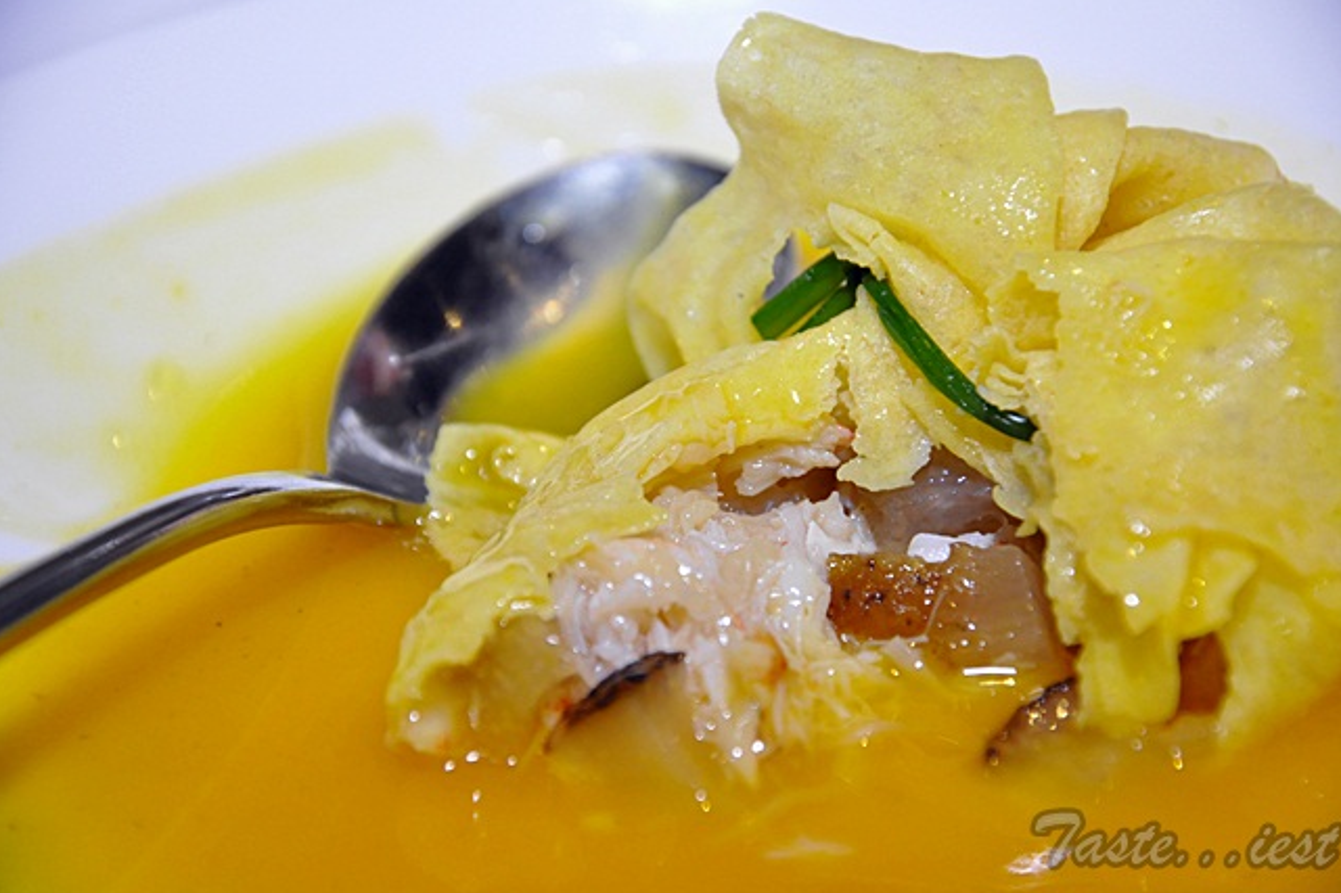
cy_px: 445
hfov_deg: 12.9
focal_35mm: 160
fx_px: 5940
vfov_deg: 8.6
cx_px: 667
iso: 1250
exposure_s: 1/50
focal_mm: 105
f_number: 5.6
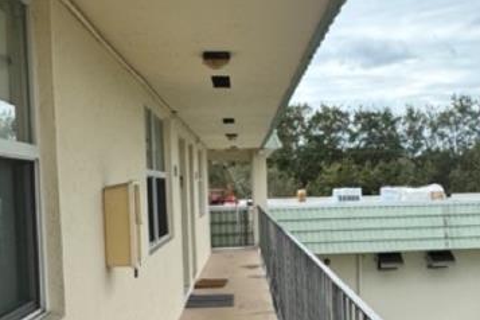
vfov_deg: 27.3
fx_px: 653
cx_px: 301
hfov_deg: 40.1
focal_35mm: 49
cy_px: 225
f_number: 2.2
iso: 50
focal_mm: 2.22
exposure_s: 1/1395
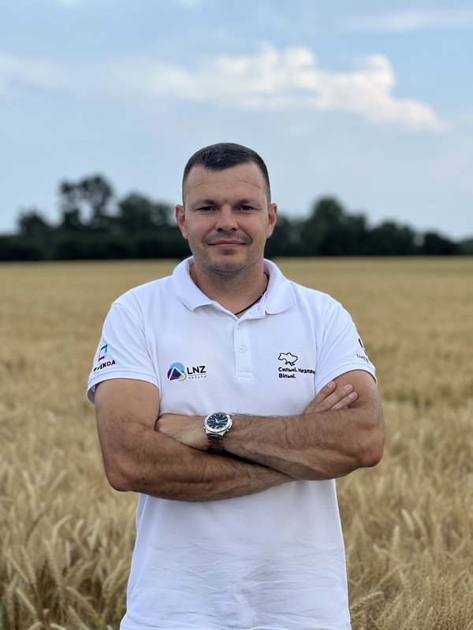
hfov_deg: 19.1
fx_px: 1403
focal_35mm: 77
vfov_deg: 25.3
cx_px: 236
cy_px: 315
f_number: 2.8
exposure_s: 1/686
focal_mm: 9
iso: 32
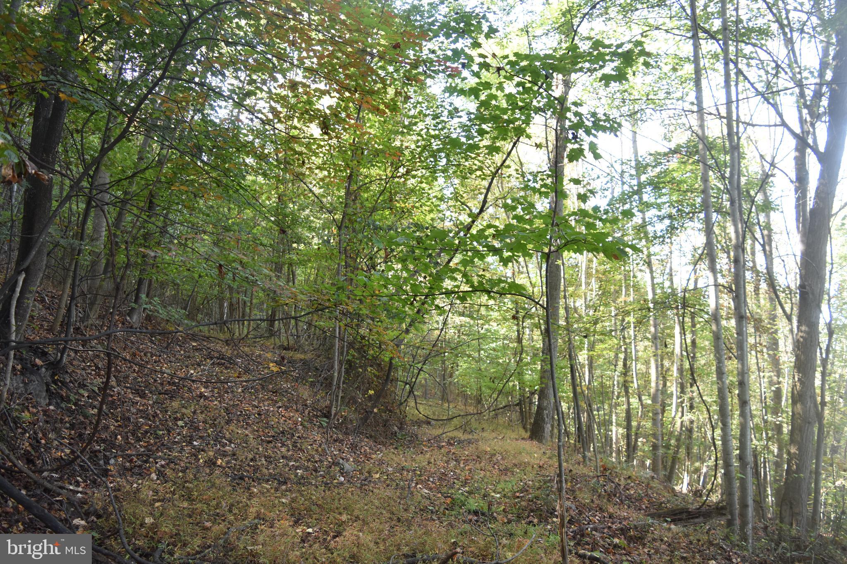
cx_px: 424
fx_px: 635
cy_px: 282
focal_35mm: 27
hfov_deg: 67.4
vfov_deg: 47.9
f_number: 4
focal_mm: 18
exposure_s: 1/80
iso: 400
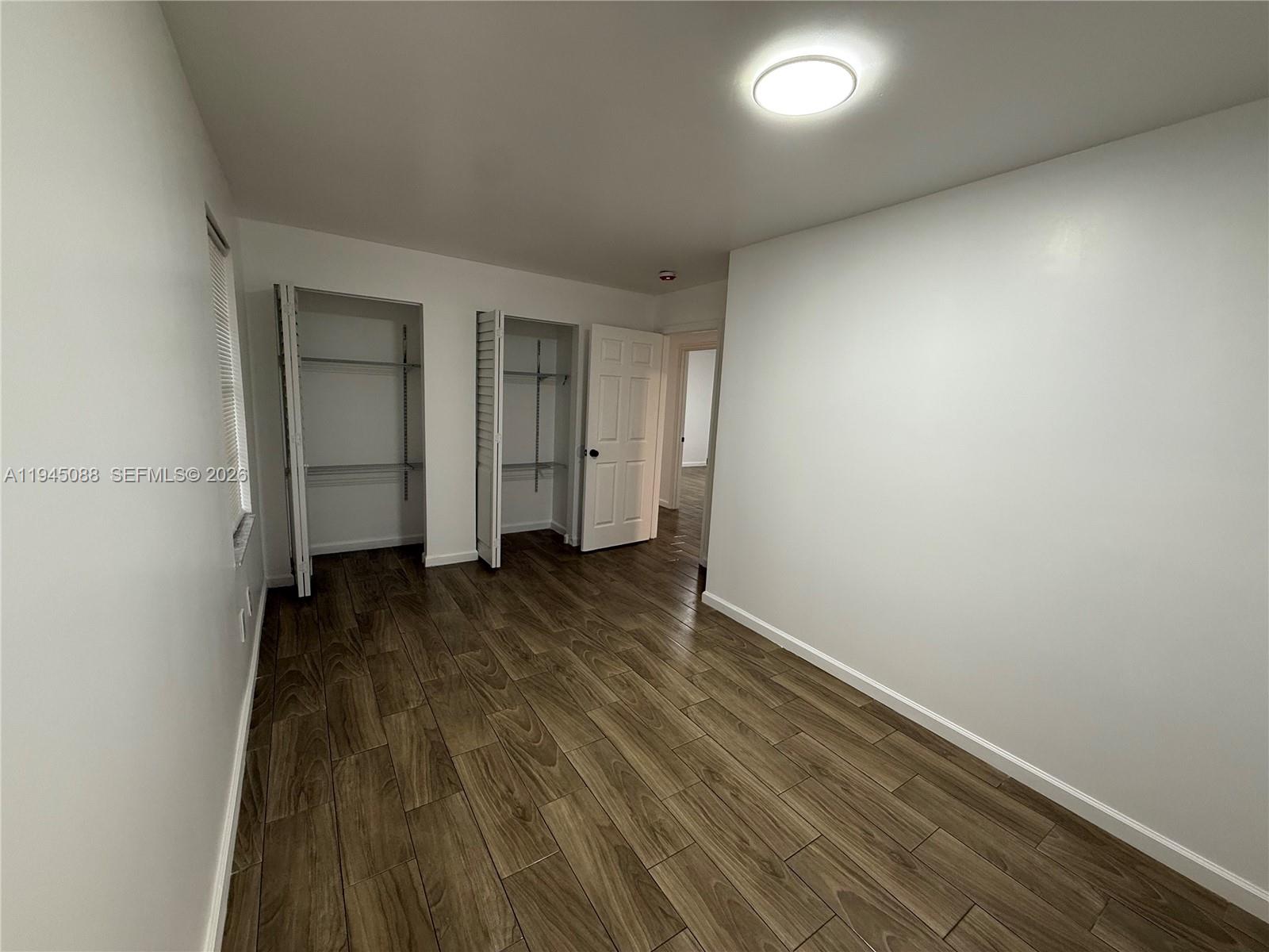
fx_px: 513
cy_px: 476
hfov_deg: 102.1
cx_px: 634
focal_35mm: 14
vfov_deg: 85.7
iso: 200
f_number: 2.2
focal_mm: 2.22
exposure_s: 1/60
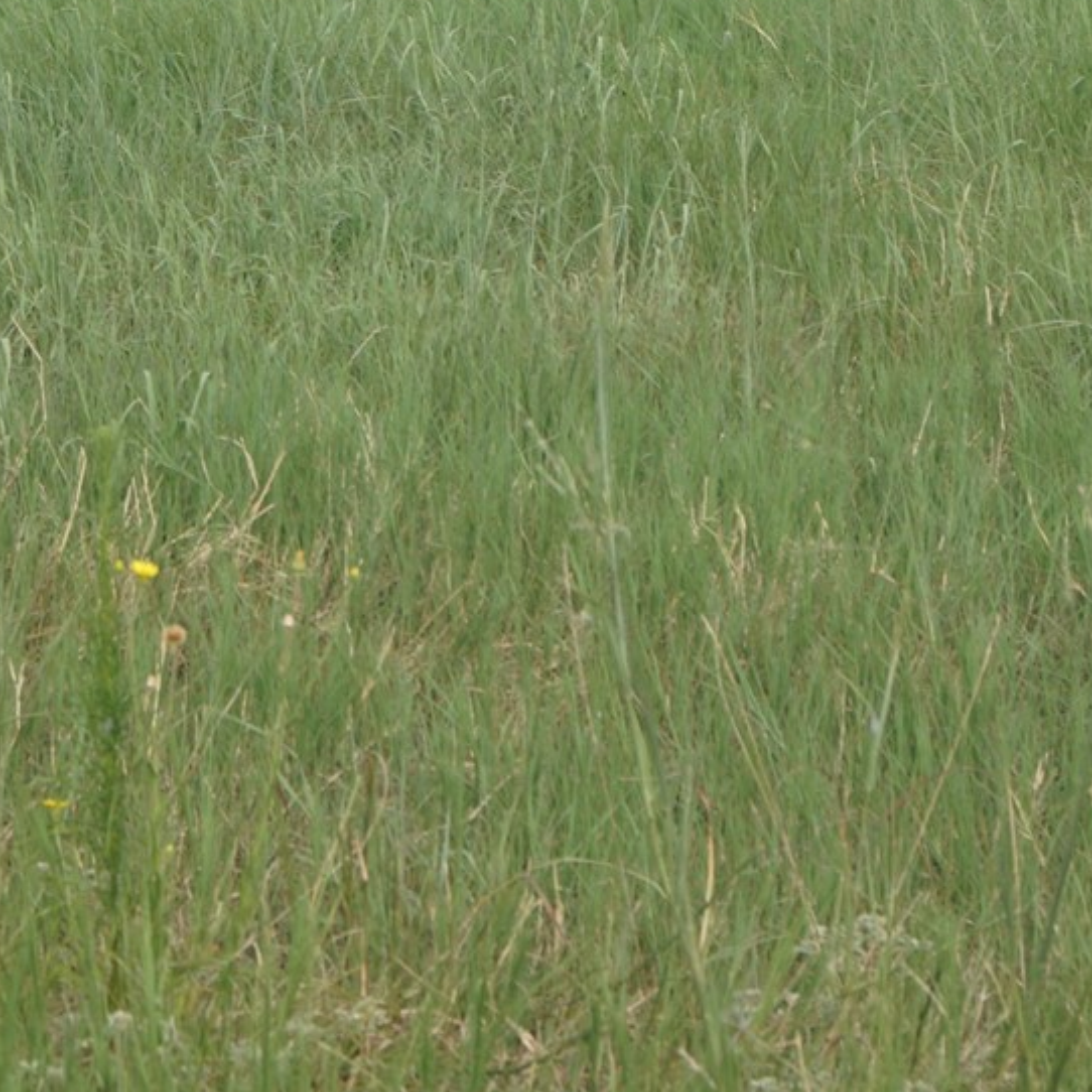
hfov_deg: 12.1
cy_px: 139
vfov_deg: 12.1
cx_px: 42
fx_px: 5104
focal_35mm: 143
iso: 100
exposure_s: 1/160
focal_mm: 28
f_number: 6.3
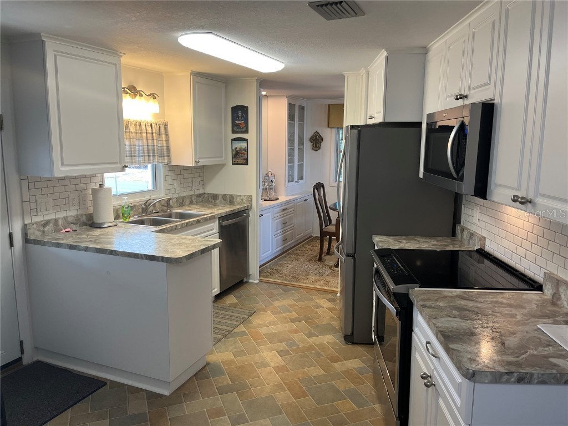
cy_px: 213
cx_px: 284
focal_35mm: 26
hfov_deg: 67.3
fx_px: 427
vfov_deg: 53.1
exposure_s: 1/120
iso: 100
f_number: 1.6
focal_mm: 5.1
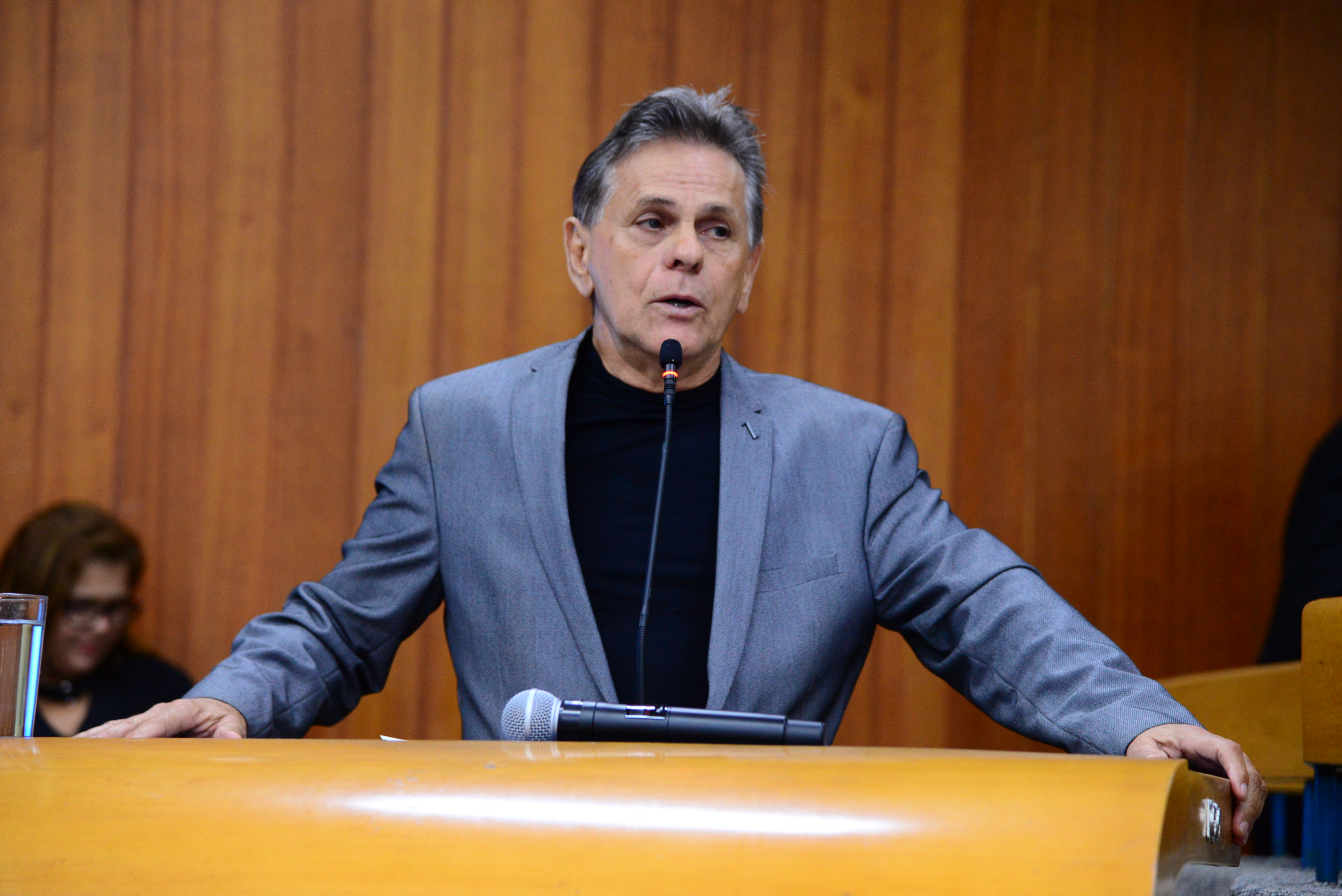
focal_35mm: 120
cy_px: 448
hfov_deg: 17.1
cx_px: 671
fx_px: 4475
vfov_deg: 11.4
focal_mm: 120
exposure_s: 1/80
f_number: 4.5
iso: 2500
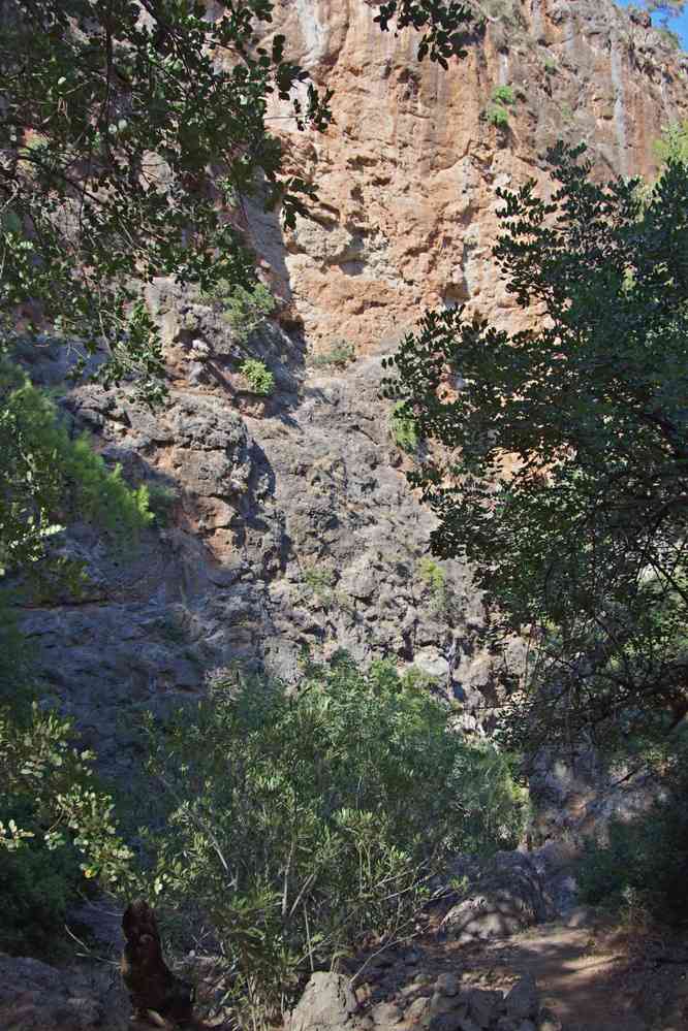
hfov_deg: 38.2
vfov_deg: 54.9
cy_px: 516
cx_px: 344
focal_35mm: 35
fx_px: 993
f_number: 5
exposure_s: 1/125
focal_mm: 23.1
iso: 200
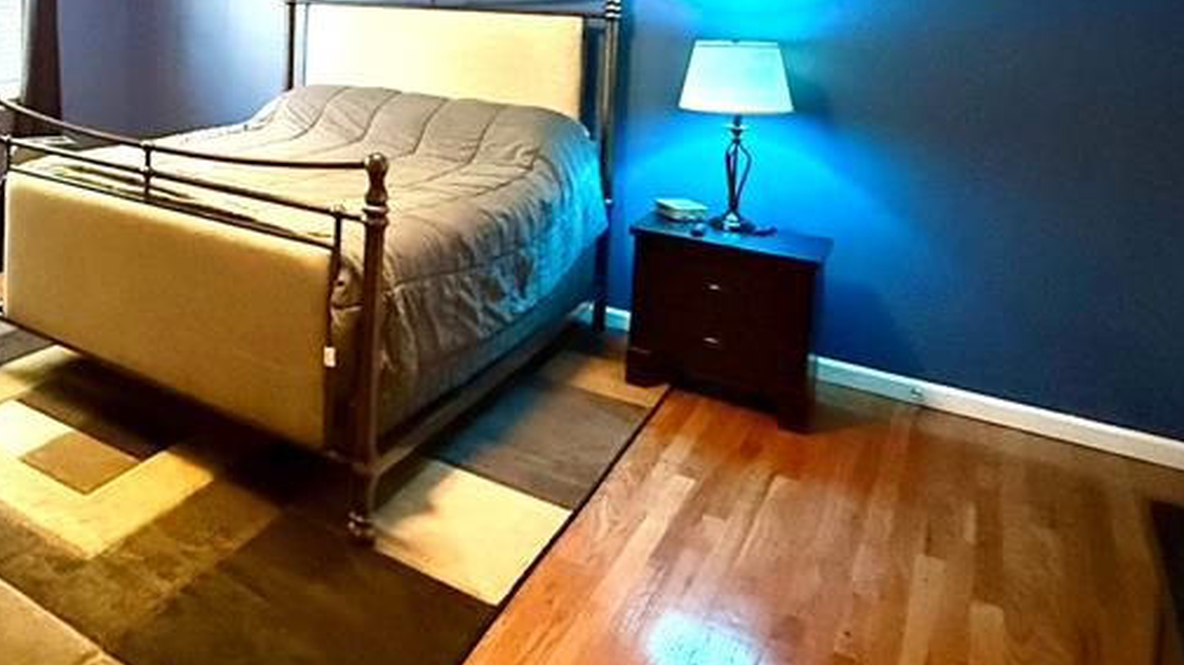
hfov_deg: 54.0
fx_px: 973
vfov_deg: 34.6
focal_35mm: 31
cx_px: 101
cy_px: 12
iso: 1250
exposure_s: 1/40
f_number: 2.2
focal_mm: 2.22
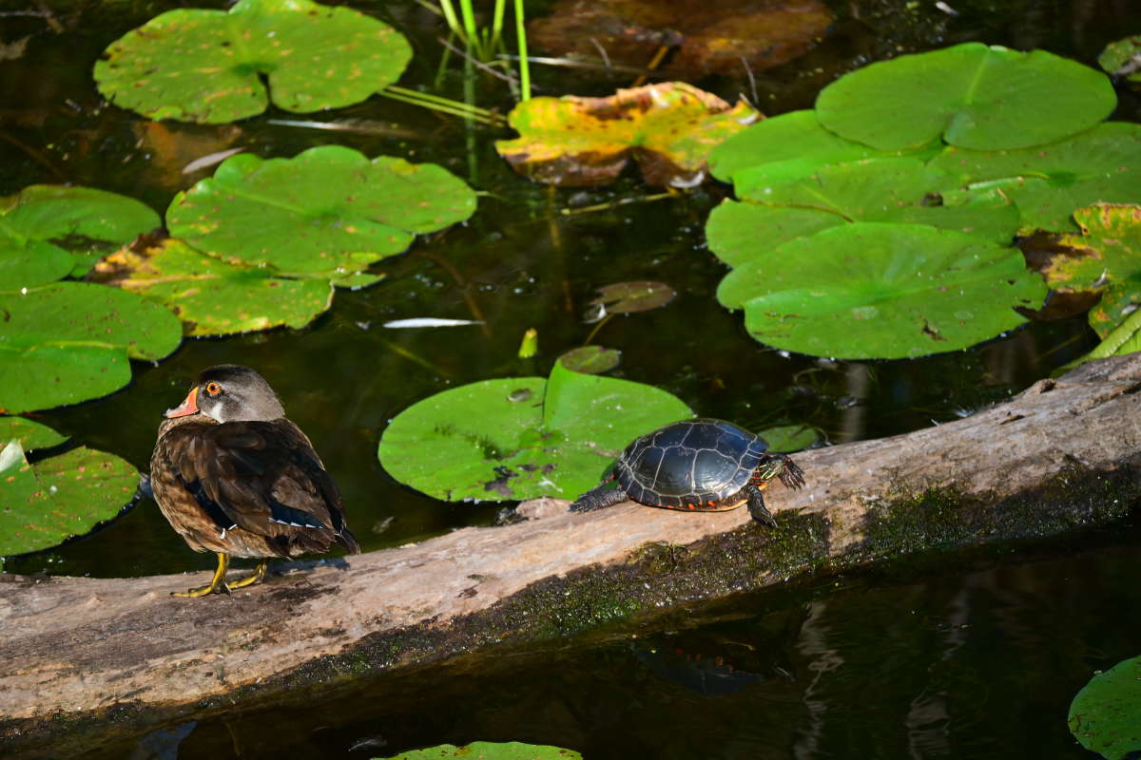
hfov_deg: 8.1
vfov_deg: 5.4
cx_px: 570
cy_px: 380
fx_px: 8081
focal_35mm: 255
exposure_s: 1/250
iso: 100
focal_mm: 170
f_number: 5.6
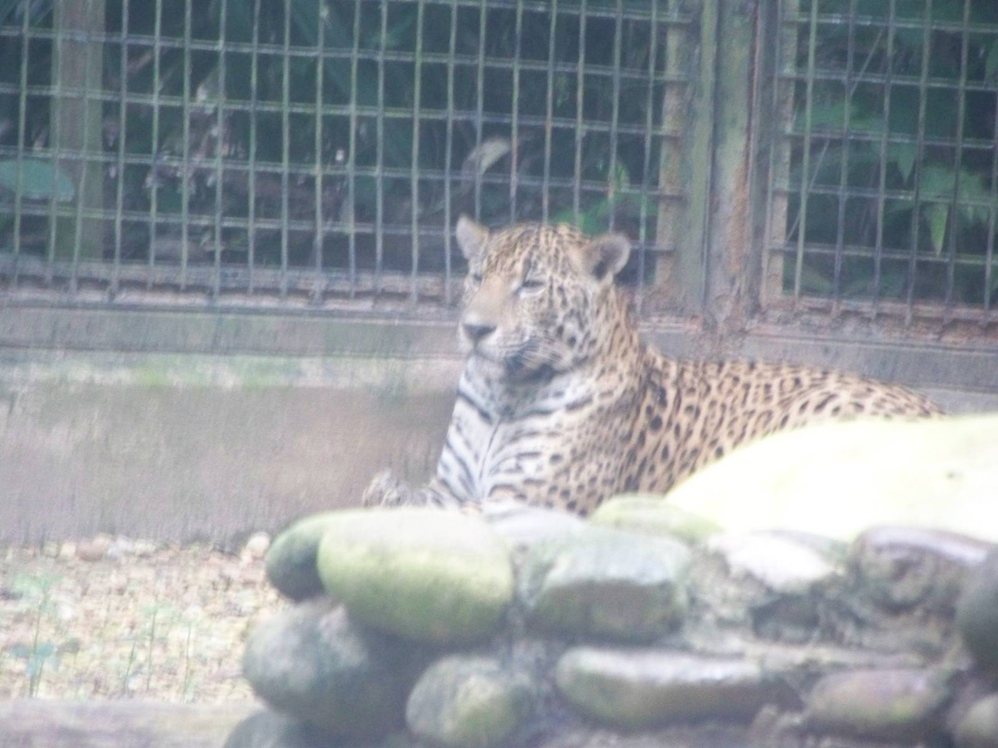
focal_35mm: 432
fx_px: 12455
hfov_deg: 4.6
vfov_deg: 3.4
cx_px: 499
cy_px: 374
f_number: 4.8
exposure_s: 1/5
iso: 400
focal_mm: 70.2
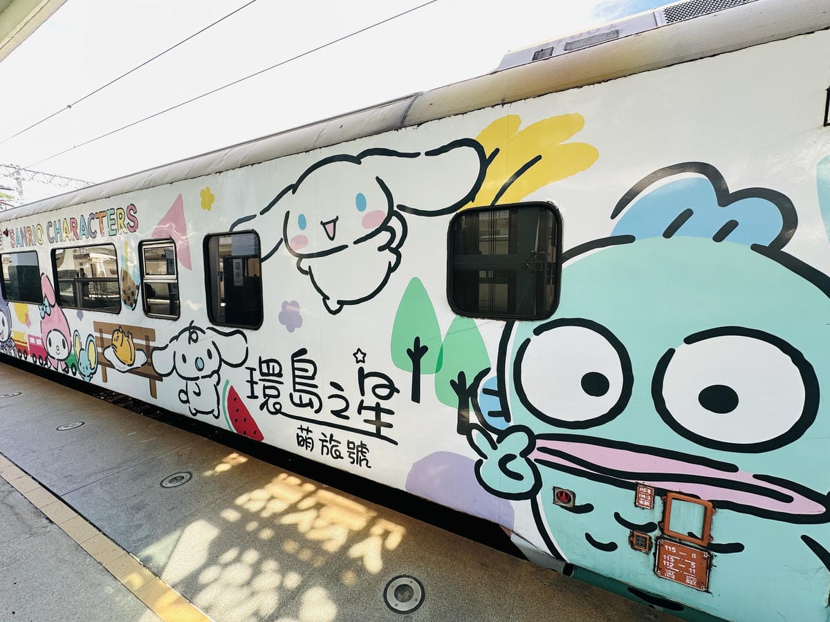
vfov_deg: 85.7
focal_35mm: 14
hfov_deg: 102.1
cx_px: 415
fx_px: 336
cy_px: 311
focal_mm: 2.22
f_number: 2.2
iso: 40
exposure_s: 1/104
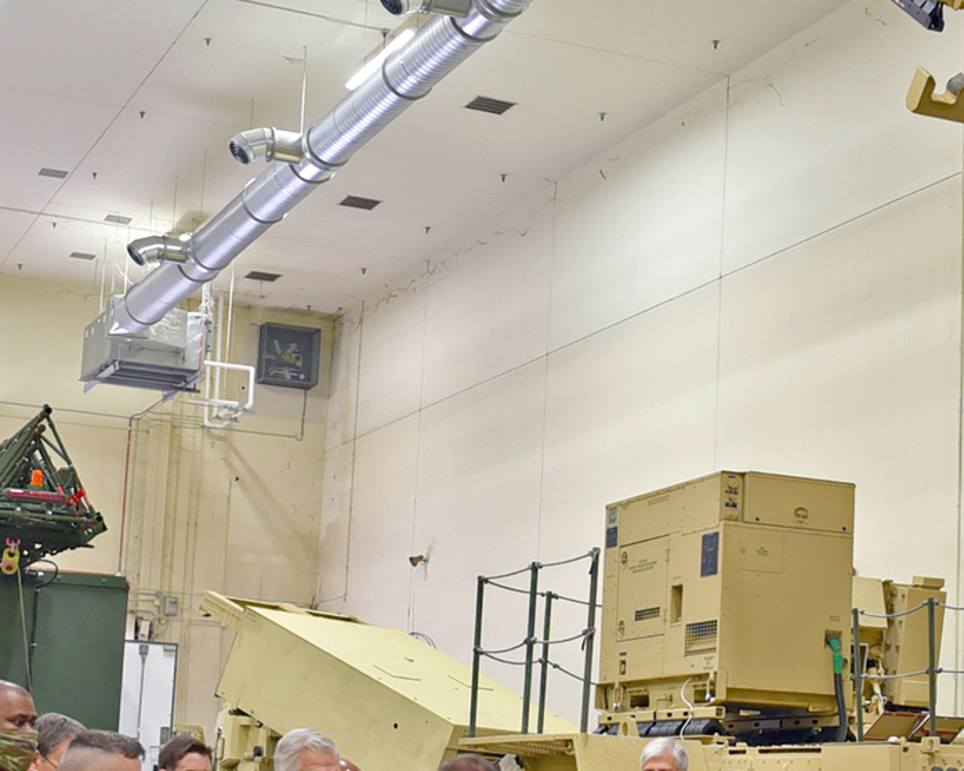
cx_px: 847
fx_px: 1768
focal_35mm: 62
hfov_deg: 29.4
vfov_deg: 24.1
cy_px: 645
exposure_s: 1/60
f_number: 4
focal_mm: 24
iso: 800
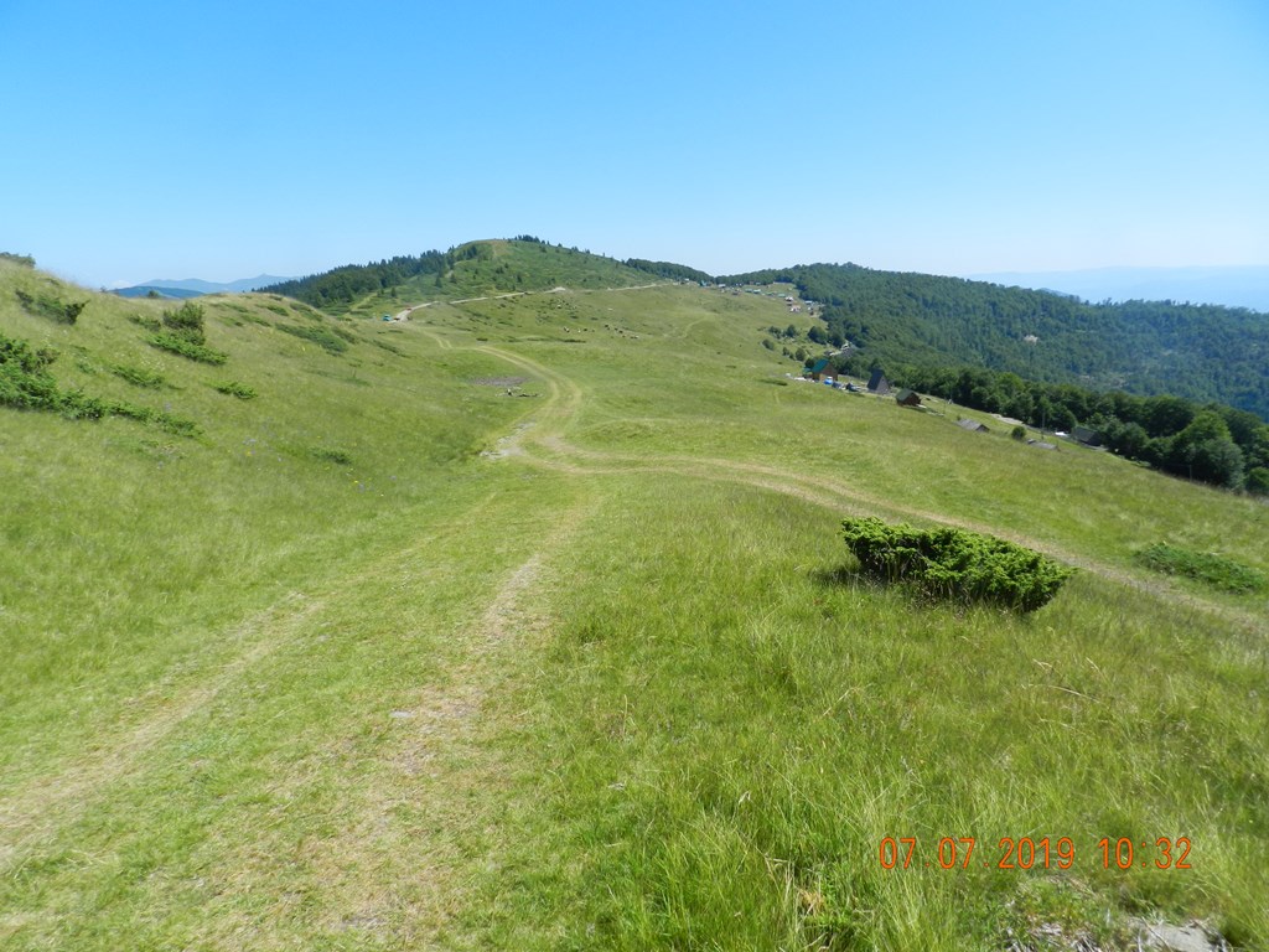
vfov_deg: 58.9
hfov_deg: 73.9
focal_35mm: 23
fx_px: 843
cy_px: 476
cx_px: 634
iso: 160
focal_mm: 4
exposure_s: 1/800
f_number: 4
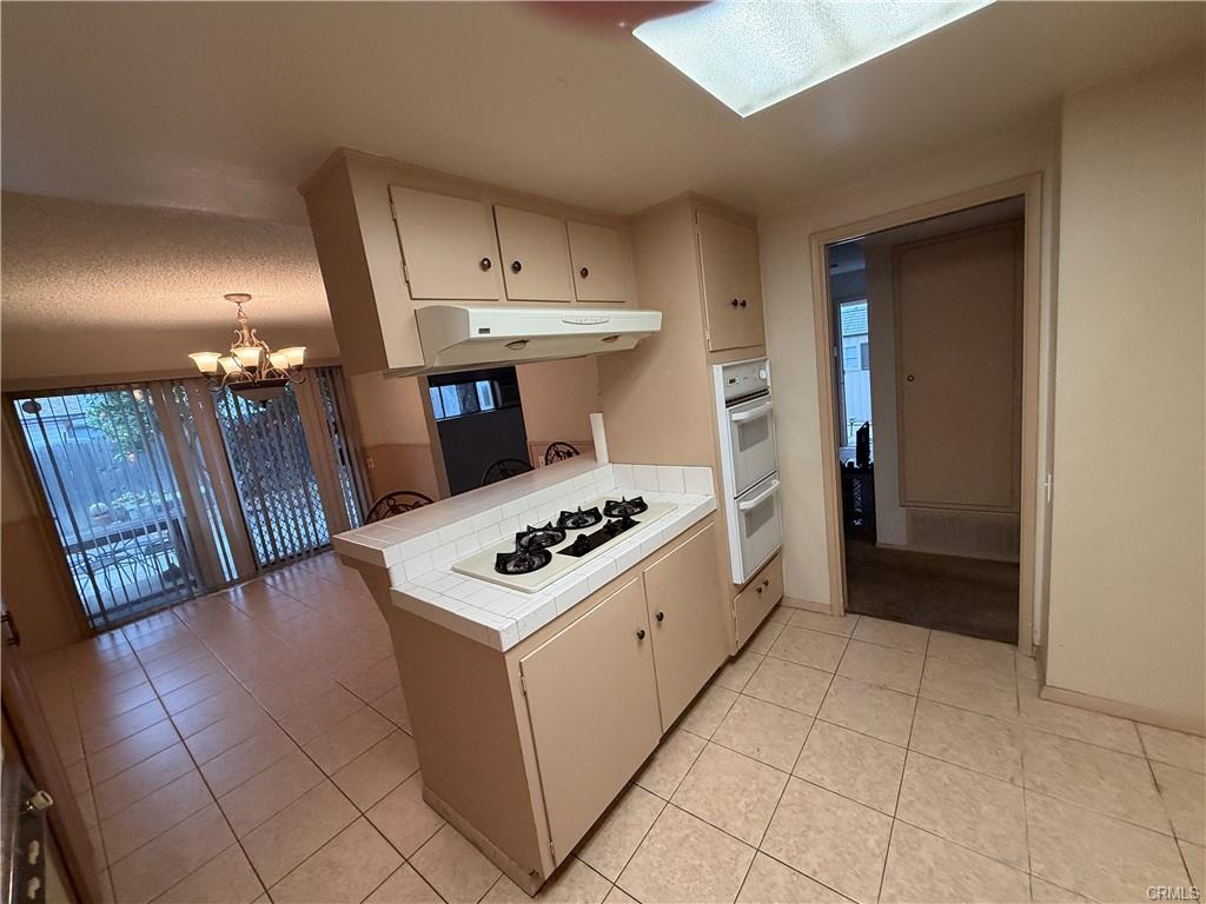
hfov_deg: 102.1
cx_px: 603
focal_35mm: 14
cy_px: 452
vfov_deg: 85.7
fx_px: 488
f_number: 2.2
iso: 320
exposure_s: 1/120
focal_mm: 2.22
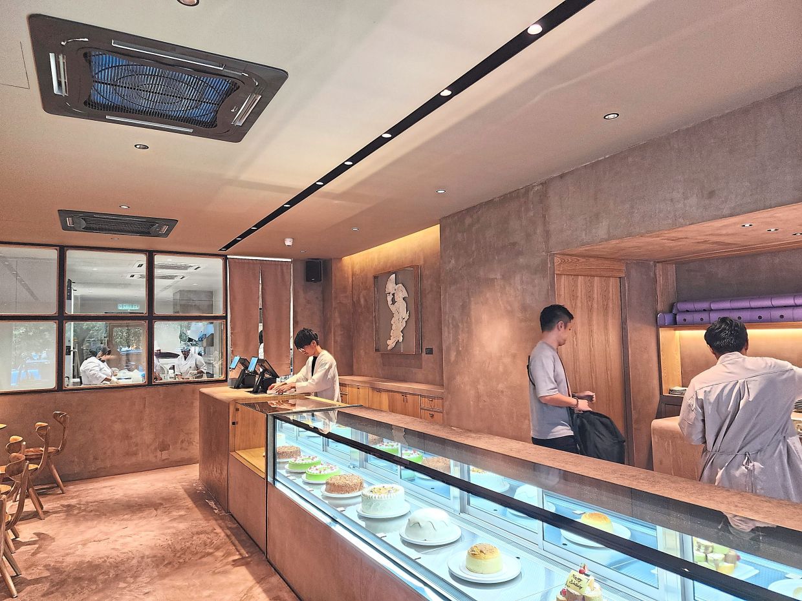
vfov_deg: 58.9
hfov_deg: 73.9
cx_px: 401
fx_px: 533
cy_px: 300
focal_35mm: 23
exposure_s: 1/100
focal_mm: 6.4
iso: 160
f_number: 1.8
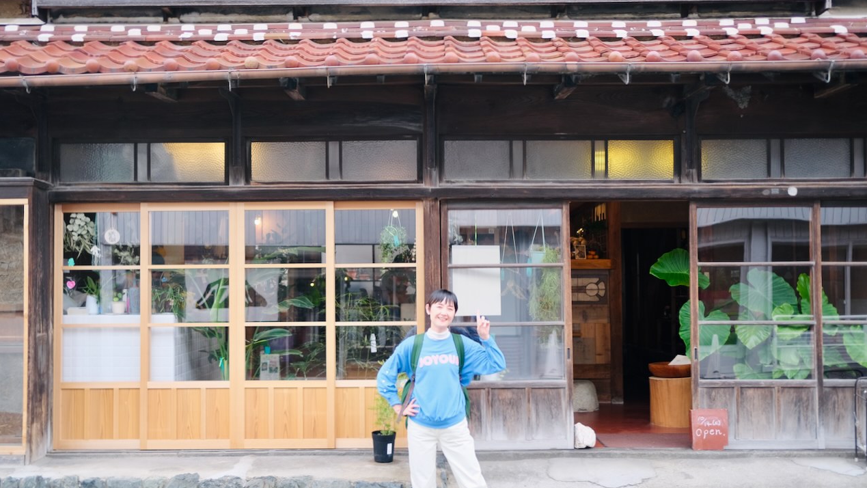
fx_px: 851
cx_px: 436
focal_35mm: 37
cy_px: 276
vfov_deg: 32.0
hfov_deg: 54.0
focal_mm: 23
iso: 320
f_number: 1.4
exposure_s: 1/550
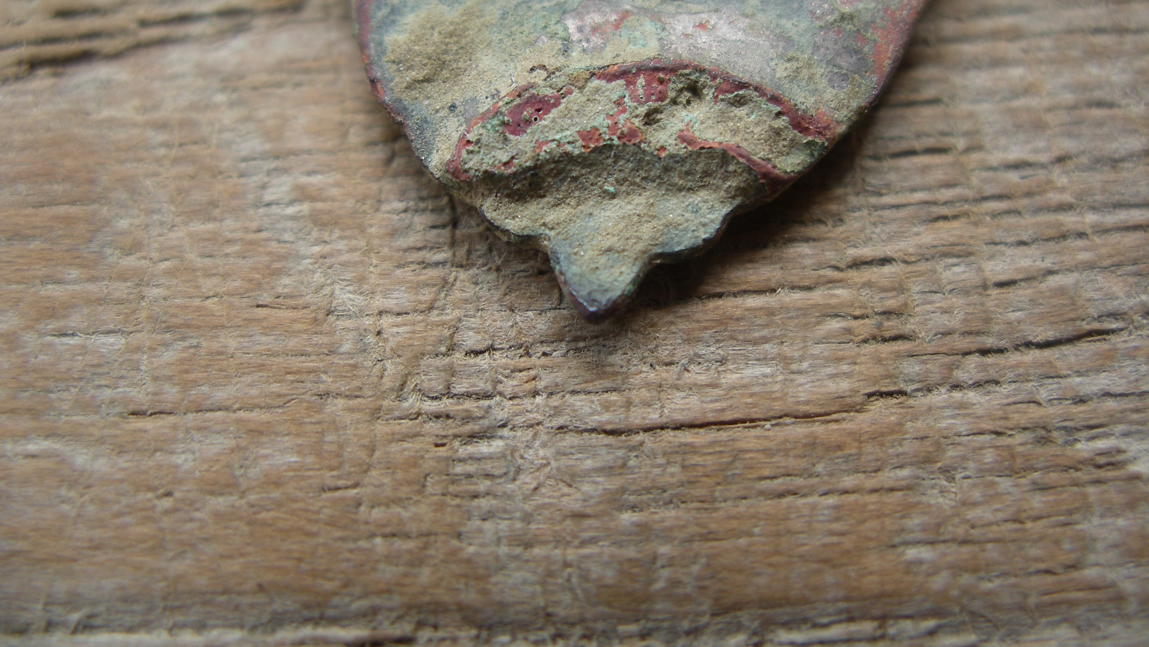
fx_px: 1249
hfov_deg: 49.4
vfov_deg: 28.8
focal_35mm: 41
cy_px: 214
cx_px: 573
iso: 80
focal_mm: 7.8
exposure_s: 1/40
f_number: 2.8
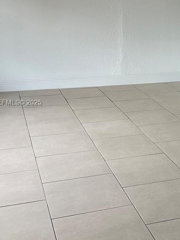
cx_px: 168
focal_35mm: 62
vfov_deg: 31.2
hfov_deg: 22.9
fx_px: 430
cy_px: 103
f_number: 1.5
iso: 40
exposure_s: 1/121
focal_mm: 5.7
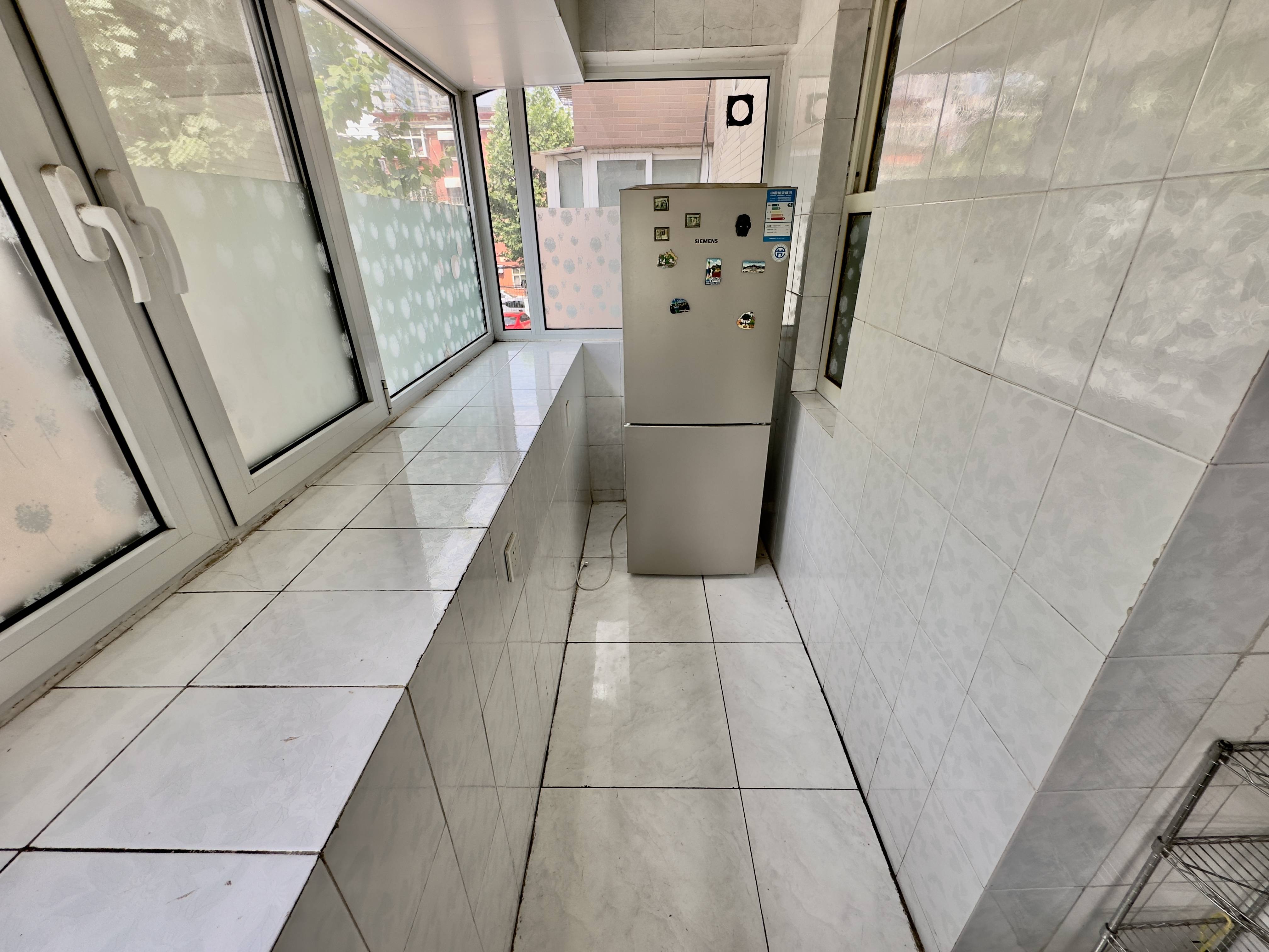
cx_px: 634
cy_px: 476
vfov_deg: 85.7
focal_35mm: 14
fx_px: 513
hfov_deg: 102.1
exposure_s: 1/148
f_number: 2.2
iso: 40
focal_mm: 2.22
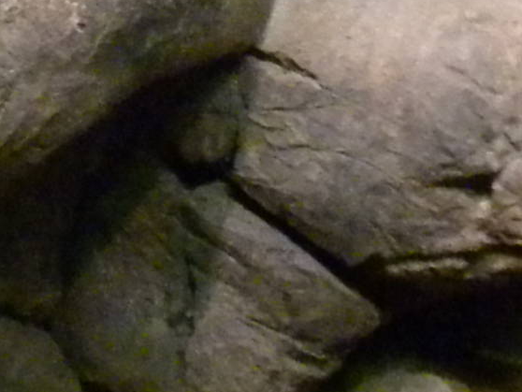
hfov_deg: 18.3
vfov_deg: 13.4
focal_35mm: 106
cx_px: 74
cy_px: -125
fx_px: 1599
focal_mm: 6.6
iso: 3200
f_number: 3.5
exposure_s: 1/35.6
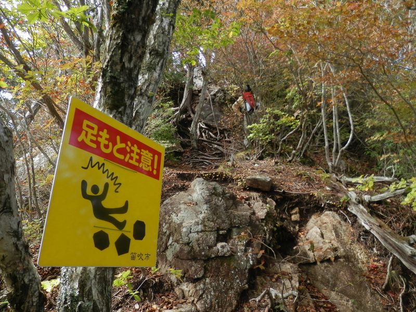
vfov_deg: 54.9
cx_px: 208
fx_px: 300
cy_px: 156
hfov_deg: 69.4
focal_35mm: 25
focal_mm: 4.5
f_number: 3
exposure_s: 1/125
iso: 80
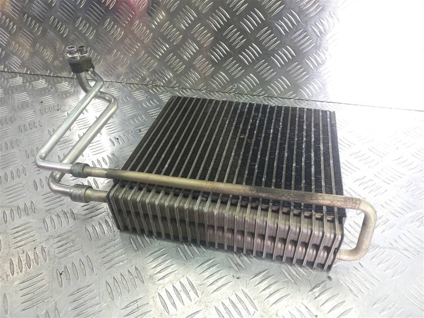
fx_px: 306
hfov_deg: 69.4
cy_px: 159
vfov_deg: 54.9
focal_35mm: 25
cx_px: 212
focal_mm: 4.6
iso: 80
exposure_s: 1/50
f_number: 1.8
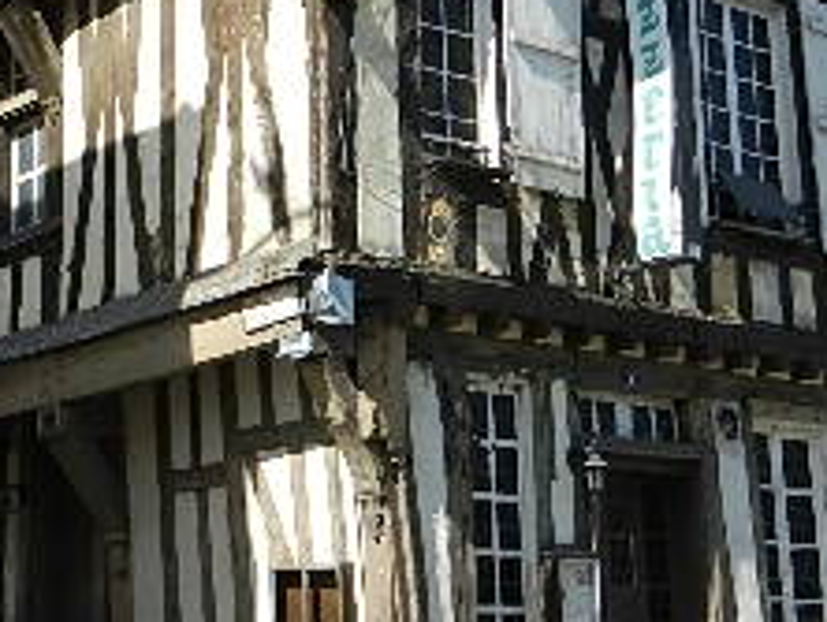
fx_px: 1722
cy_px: 127
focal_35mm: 72
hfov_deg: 27.0
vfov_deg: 20.3
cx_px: 373
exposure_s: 1/1000
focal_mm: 4.5
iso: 160
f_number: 3.5
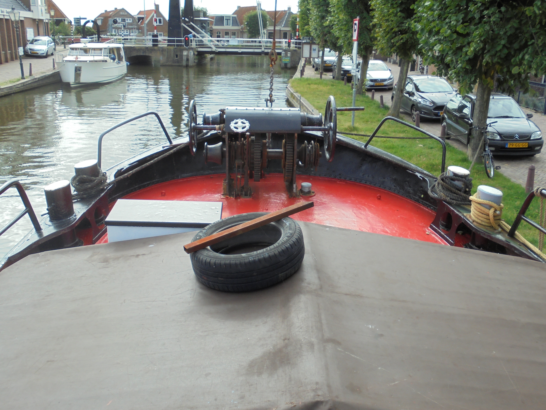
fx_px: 536
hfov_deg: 54.0
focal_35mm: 34
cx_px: 273
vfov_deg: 41.8
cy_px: 205
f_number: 4
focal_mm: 6.1
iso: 100
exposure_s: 1/250
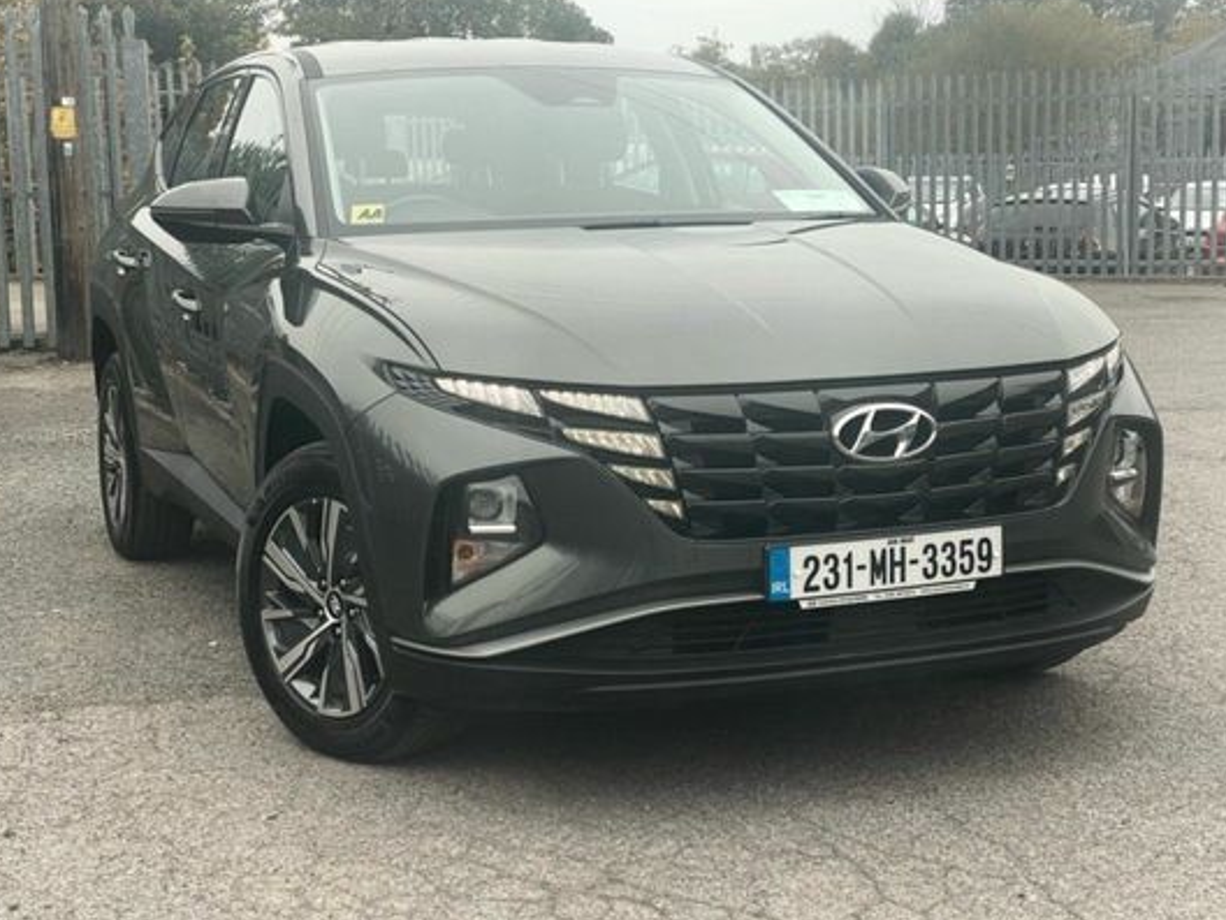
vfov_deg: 24.8
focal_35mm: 59
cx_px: 626
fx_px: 2090
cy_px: 415
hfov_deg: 32.7
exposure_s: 1/99
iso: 25
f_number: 2
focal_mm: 6
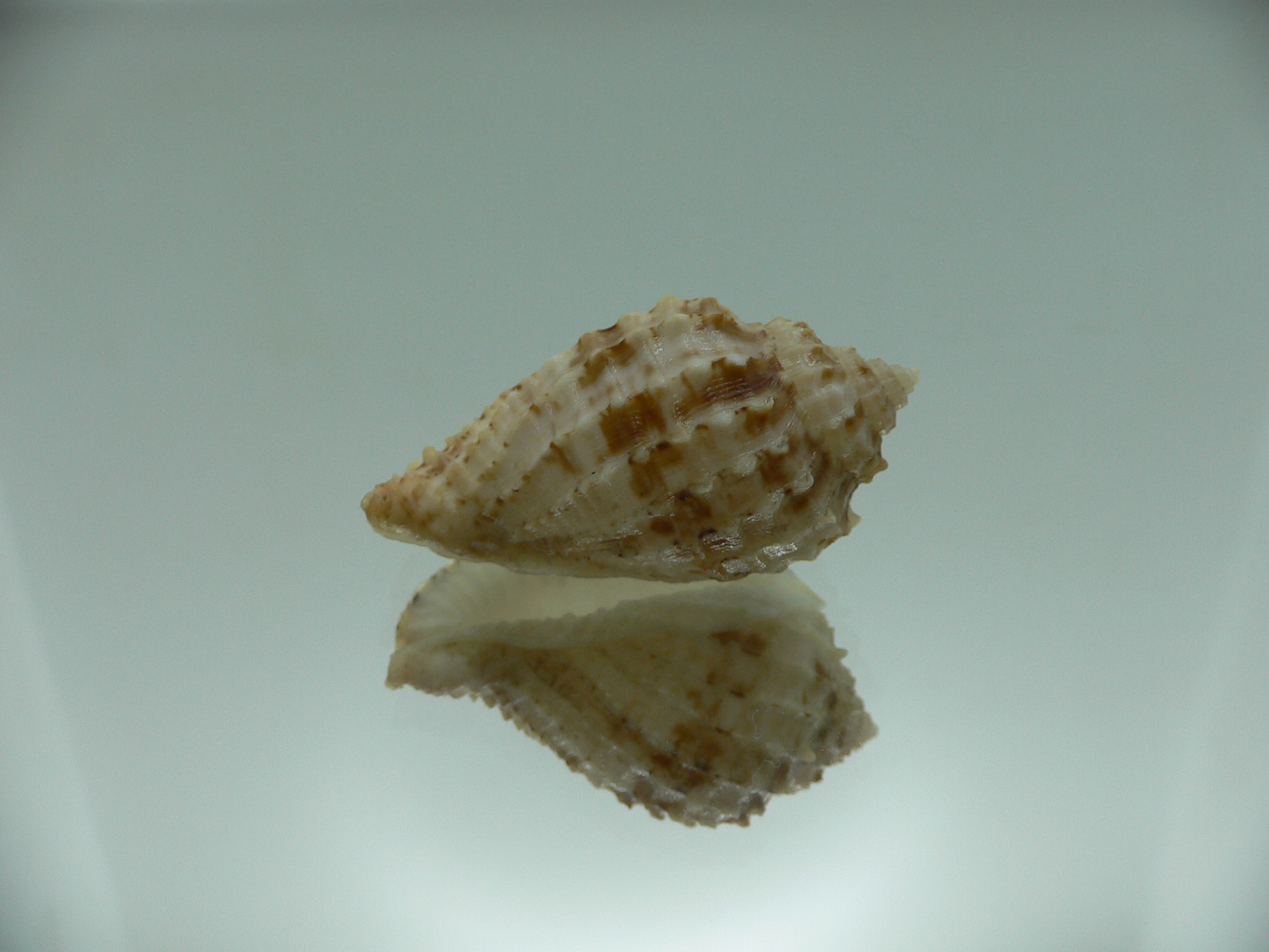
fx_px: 1283
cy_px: 476
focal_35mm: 35
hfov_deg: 52.6
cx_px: 634
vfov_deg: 40.7
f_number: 2.8
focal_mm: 4.6
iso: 80
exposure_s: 1/100
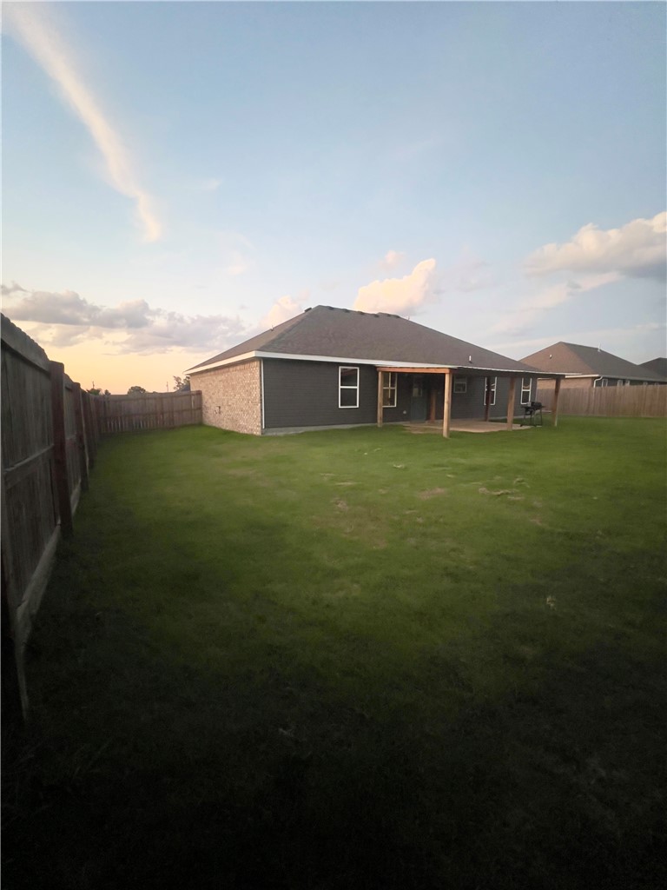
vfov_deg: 106.2
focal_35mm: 13
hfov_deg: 89.9
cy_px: 445
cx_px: 334
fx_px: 334
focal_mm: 1.57
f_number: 1.8
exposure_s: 1/40
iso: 1250
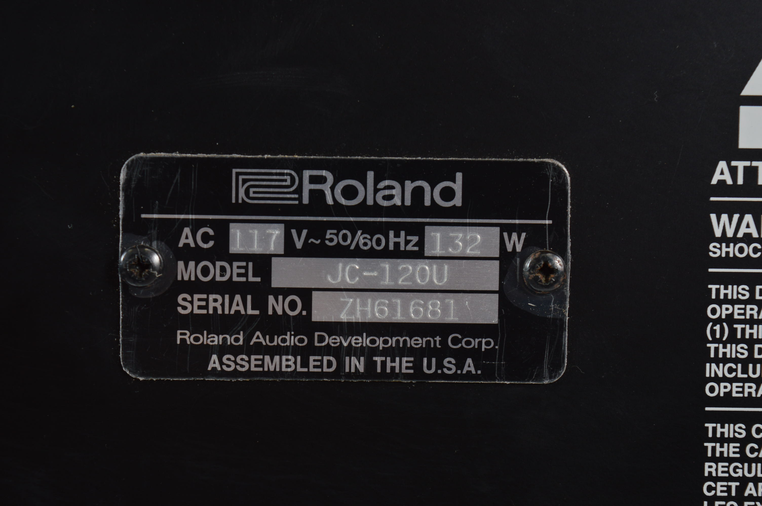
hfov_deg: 24.6
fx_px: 1745
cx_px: 381
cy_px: 253
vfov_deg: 16.5
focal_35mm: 82
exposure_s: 1/80
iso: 200
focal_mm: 55
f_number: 9
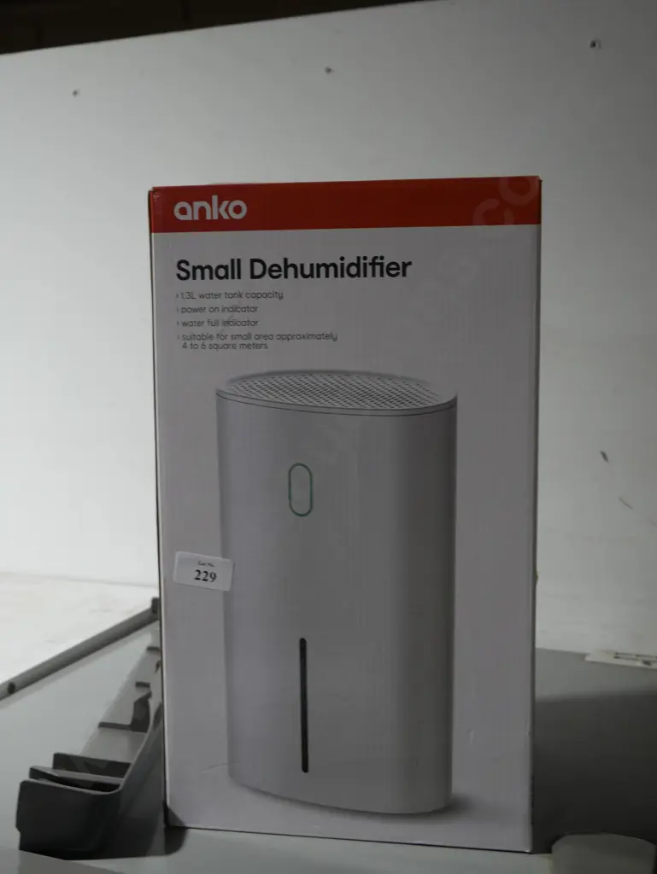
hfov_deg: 32.9
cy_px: 437
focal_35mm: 44
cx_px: 328
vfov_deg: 42.9
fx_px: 1113
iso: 250
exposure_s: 1/60
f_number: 4.7
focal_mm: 22
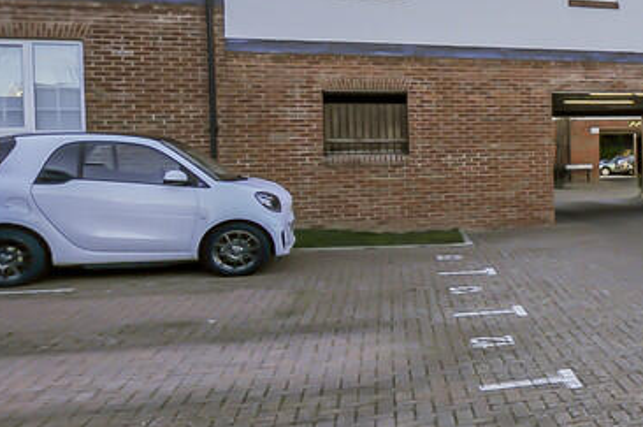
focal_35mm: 42
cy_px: 185
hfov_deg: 33.6
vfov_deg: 31.8
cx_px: 838
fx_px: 749
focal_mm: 10
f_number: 5.6
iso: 200
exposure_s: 1/500
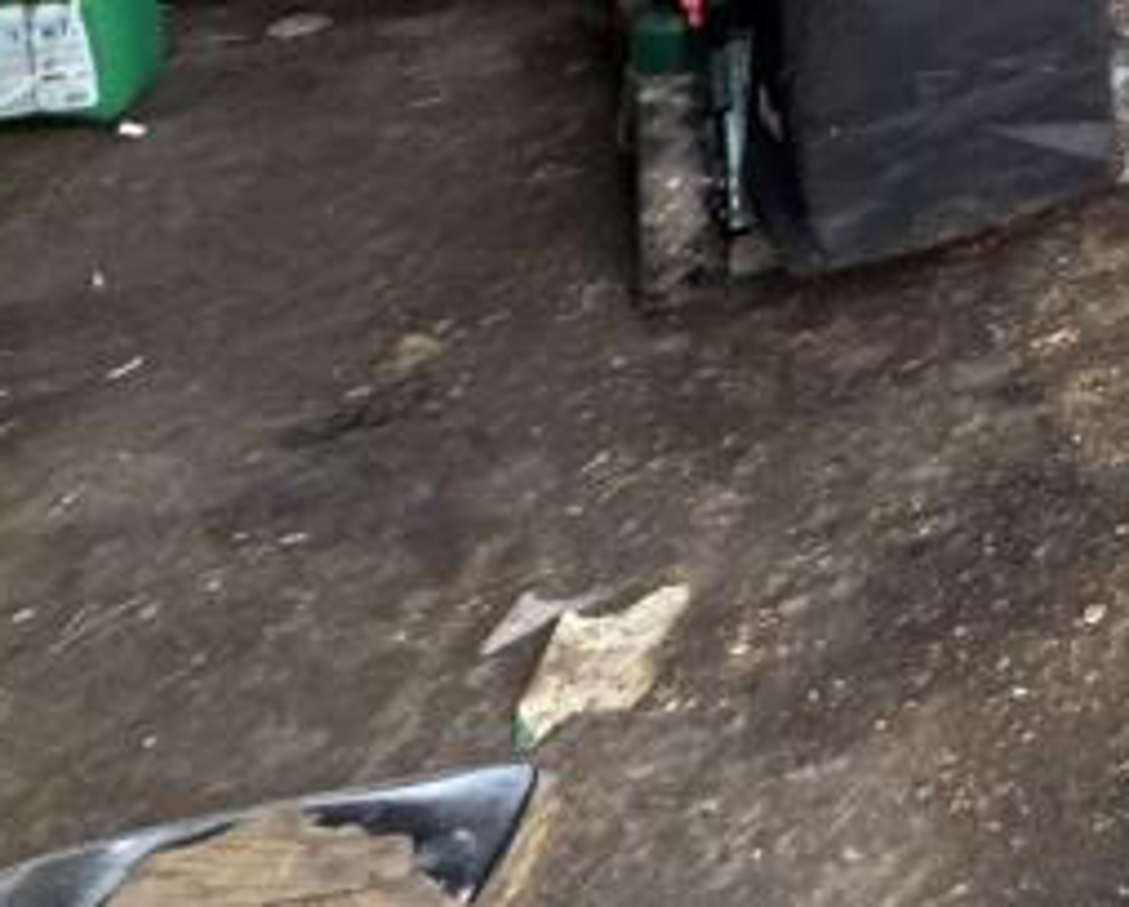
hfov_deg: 22.0
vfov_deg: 20.9
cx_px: 2005
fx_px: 1841
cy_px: -640
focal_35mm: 55
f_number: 2.2
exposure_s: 1/50
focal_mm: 2.22
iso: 200
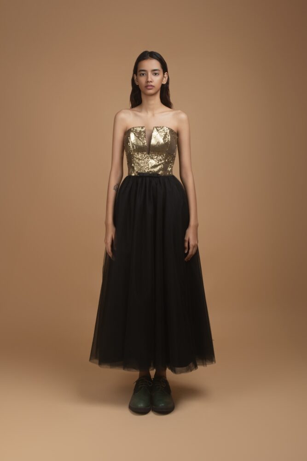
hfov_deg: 35.1
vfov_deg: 50.7
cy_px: 230
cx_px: 154
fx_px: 486
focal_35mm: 38
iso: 100
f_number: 13
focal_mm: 38
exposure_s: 1/125
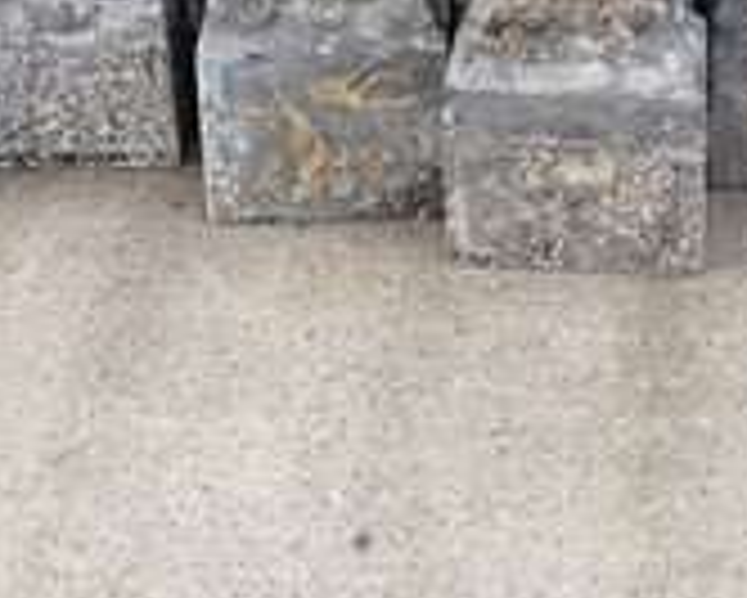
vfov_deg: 15.7
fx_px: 2102
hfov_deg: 20.1
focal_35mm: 95
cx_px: 436
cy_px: -81
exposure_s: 1/50
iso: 320
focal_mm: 6.67
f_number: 1.9
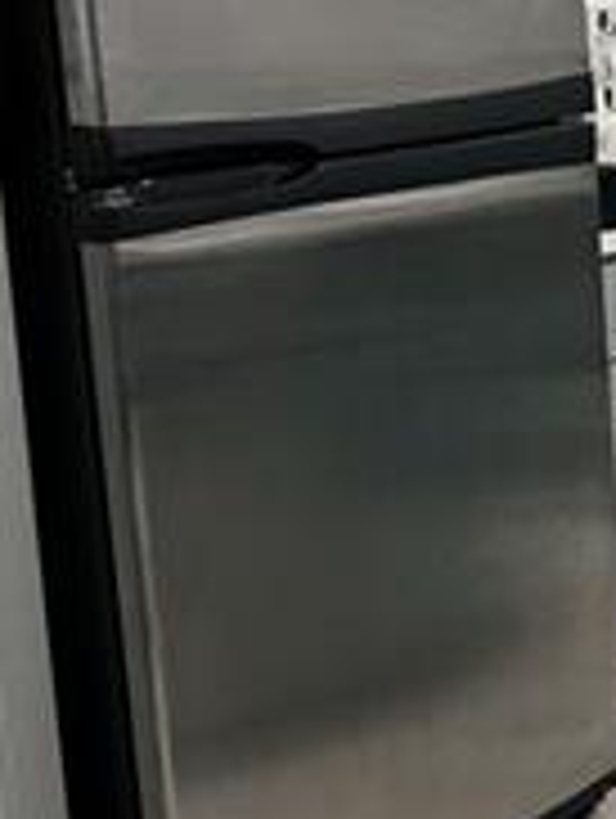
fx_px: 2391
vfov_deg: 19.4
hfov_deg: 13.2
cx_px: 1115
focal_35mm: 101
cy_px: 360
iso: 160
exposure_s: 1/120
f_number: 1.78
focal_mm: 6.86
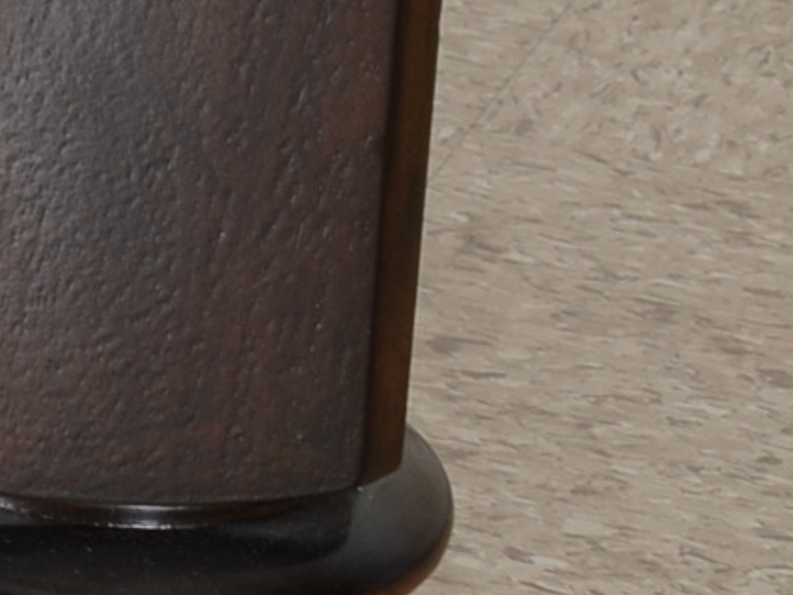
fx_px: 6686
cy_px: -13
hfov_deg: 6.4
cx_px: -1273
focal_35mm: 292
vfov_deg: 5.1
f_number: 9
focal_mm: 35
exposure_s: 1/80
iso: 200
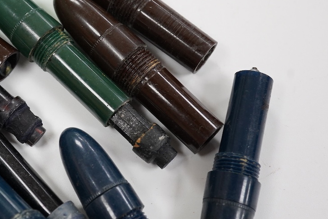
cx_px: 109
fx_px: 638
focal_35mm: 70
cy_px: 70
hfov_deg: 28.6
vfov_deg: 19.4
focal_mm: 30
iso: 2500
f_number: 13
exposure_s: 1/100
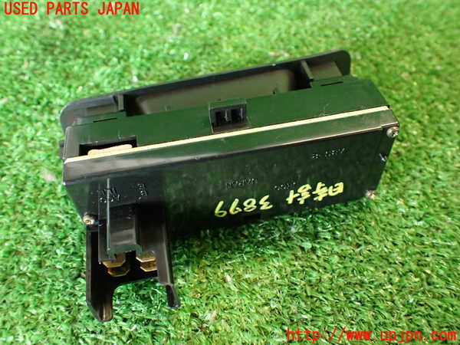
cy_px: 172
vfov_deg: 44.2
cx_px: 230
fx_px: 425
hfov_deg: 56.8
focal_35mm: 32
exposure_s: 1/30
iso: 400
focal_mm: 5.79
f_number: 2.4
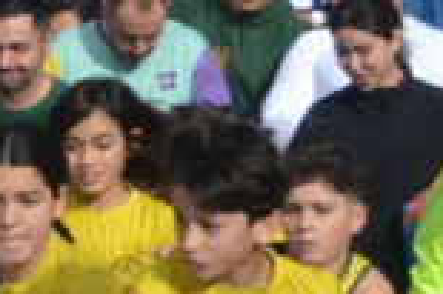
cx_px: -695
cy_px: 357
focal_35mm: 396
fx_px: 4868
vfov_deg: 3.5
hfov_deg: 5.0
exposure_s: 1/1600
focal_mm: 40
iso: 400
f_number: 5.6
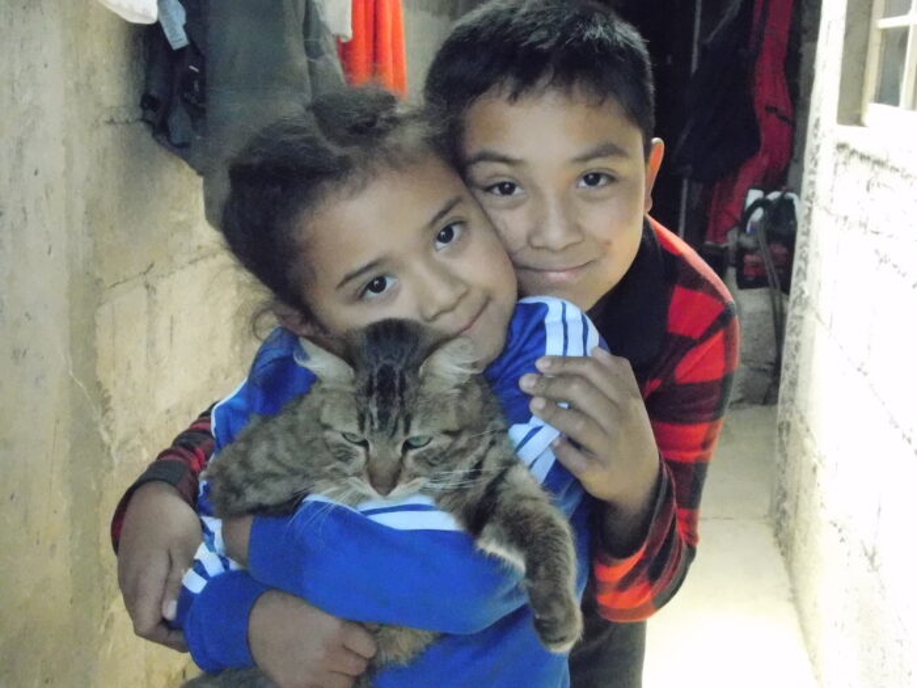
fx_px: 1351
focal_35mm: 51
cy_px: 344
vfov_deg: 28.6
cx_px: 458
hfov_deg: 37.5
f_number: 3.8
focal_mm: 9
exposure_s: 1/1250
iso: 6400
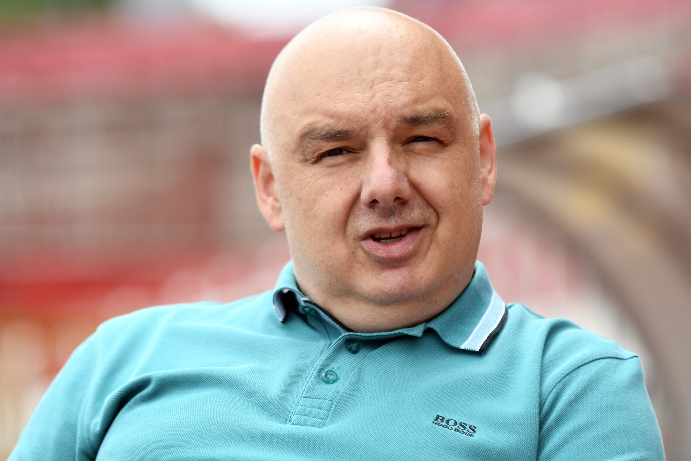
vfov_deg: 5.4
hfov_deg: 8.1
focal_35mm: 255
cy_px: 230
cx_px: 346
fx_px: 4894
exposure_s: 1/1250
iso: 200
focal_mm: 170
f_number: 4
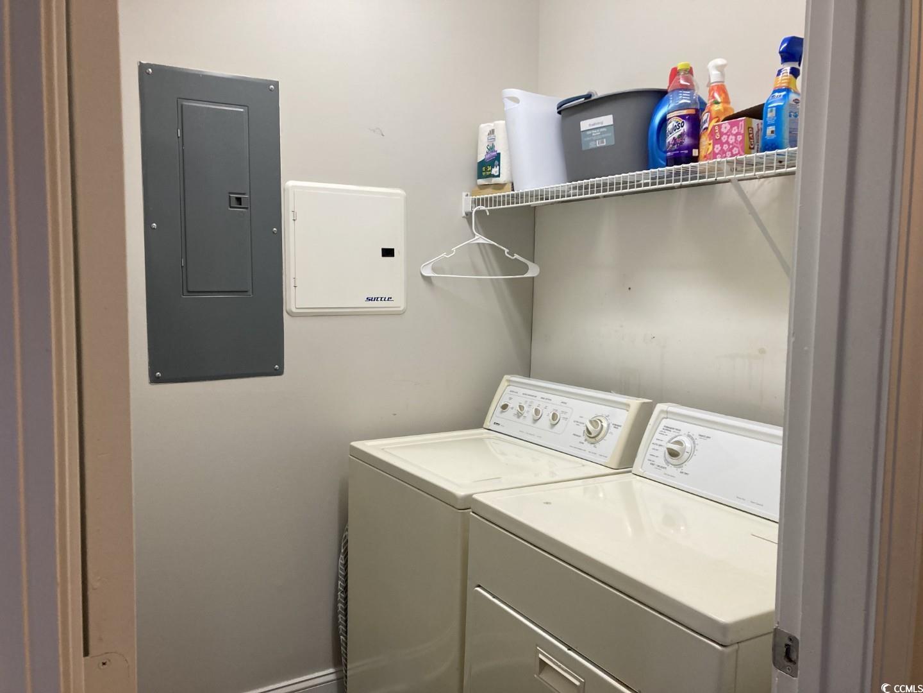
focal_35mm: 28
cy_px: 346
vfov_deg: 49.7
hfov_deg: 63.4
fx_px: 747
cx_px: 462
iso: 80
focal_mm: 3.99
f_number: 1.8
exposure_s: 1/60
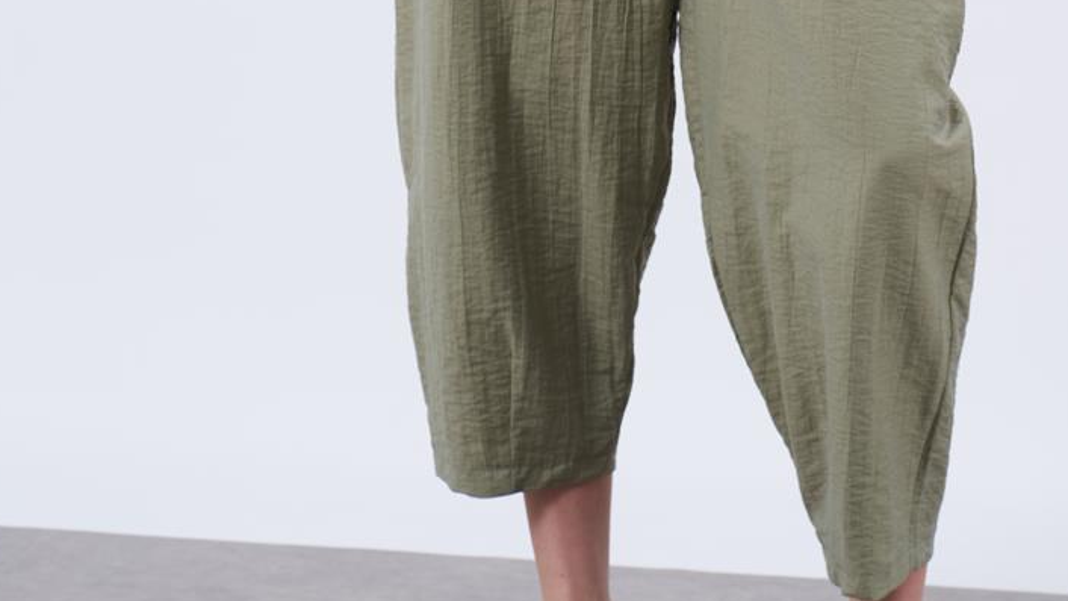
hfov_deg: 11.5
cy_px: -450
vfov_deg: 6.4
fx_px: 5295
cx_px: 788
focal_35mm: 187
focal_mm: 70
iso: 100
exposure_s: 1/160
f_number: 6.3
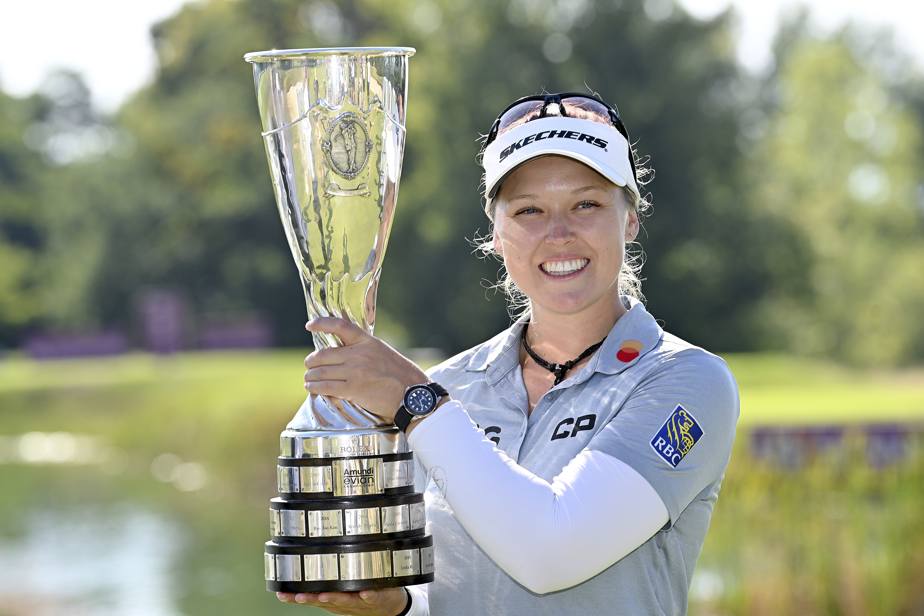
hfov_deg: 11.1
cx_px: 462
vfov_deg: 7.4
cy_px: 308
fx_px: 4748
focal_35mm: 185
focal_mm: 185
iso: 100
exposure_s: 1/250
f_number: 5.6
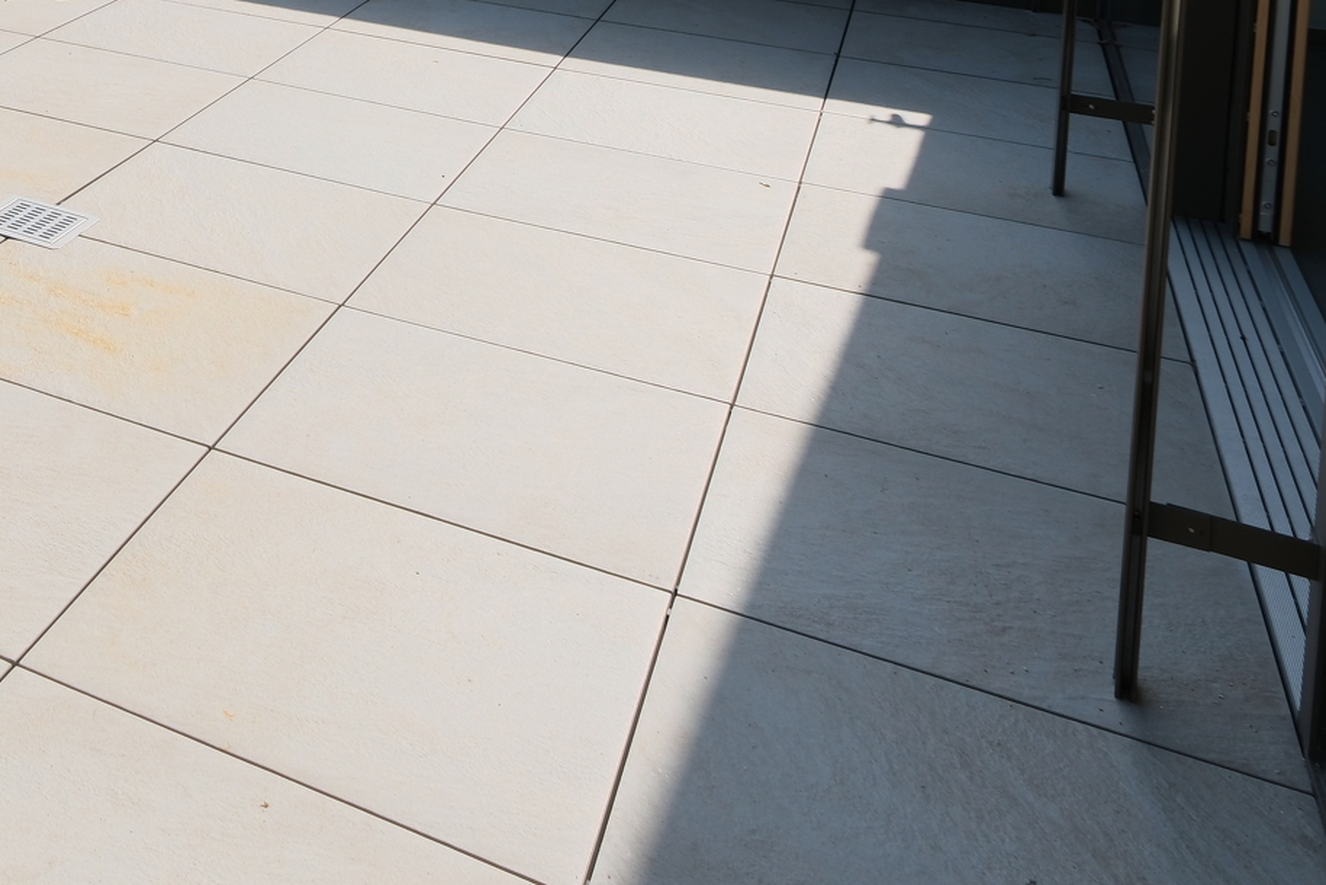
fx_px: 1547
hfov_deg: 37.3
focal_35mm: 42
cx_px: -197
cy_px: -314
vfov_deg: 26.3
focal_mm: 10
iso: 125
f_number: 7.1
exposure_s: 1/300
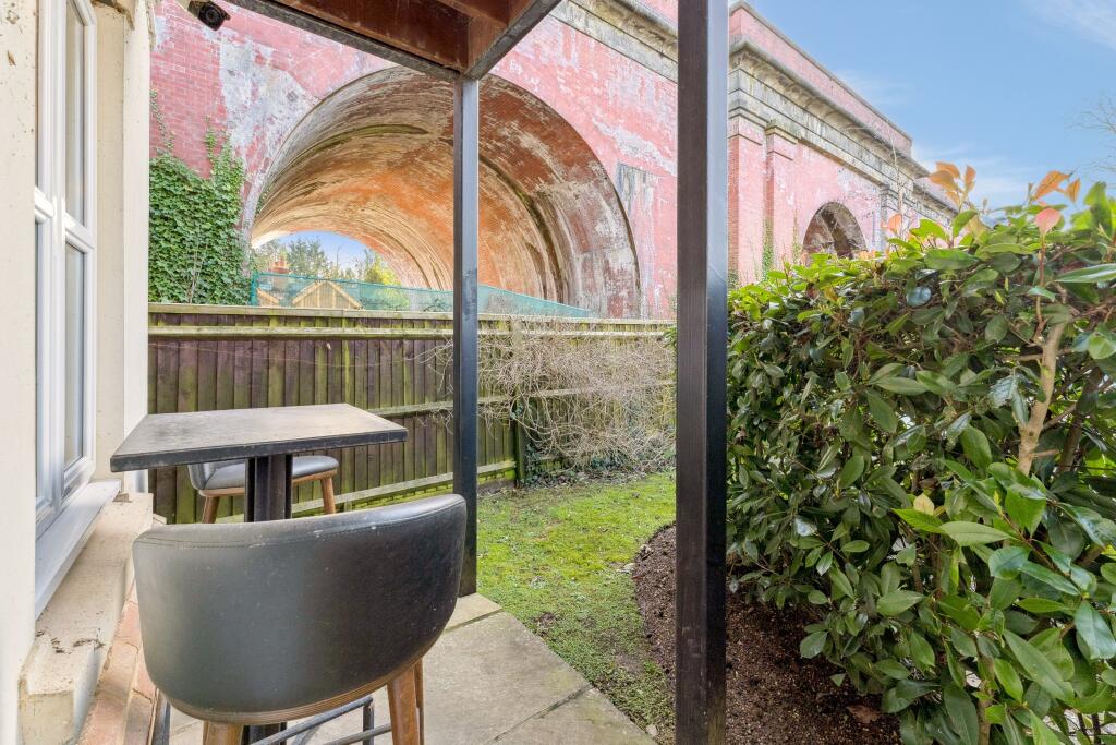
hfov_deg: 104.2
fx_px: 434
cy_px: 372
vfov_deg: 81.2
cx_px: 558
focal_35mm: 14
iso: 500
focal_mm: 14
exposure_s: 1/50
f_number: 9
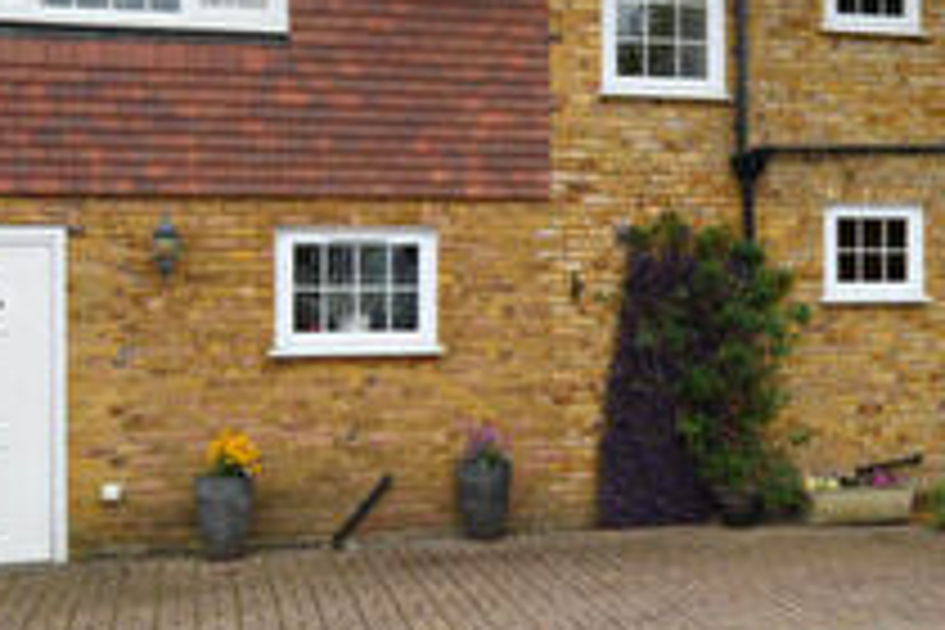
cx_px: 648
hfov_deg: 39.0
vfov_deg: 26.9
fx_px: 1312
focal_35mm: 50
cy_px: 376
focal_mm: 15
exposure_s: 1/1250
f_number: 8
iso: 1000
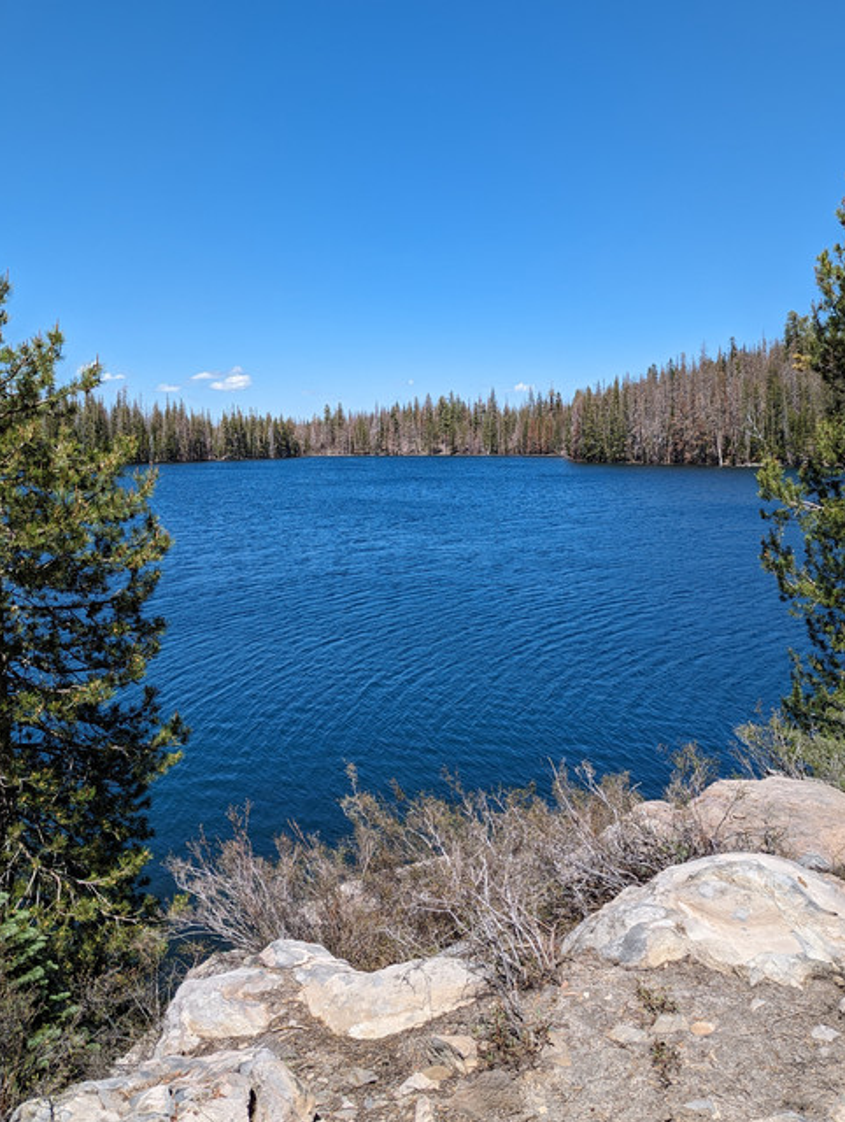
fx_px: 974
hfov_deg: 46.9
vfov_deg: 59.9
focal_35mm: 30
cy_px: 533
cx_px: 437
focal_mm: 6.81
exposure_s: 1/1618
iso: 46
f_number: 1.85
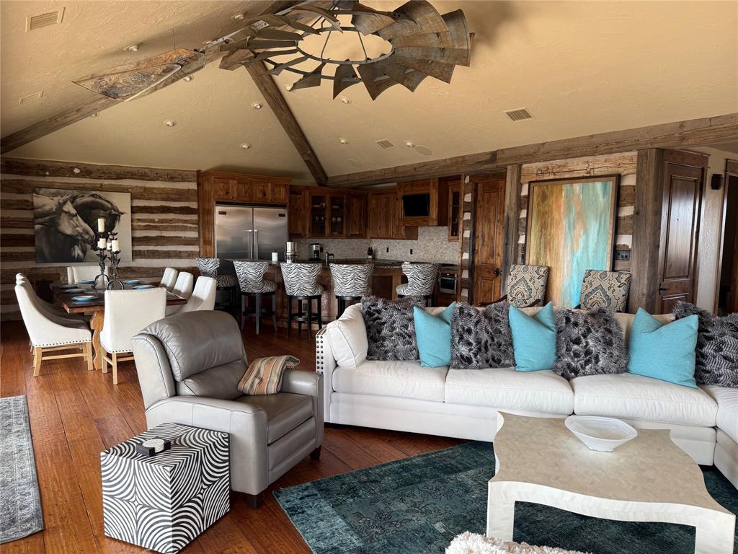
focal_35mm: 24
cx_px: 369
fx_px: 512
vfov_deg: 56.8
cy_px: 277
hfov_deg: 71.6
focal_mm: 6.76
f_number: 1.78
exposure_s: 1/121
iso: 100
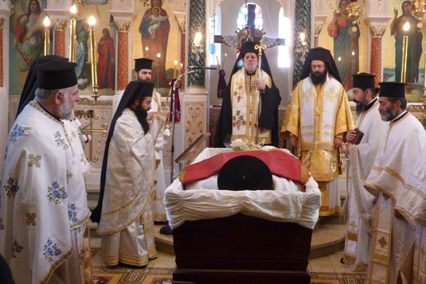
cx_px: 251
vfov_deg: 29.2
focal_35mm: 46
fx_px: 544
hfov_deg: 42.6
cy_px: 130
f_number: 3.1
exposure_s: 1/40
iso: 400
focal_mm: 6.7
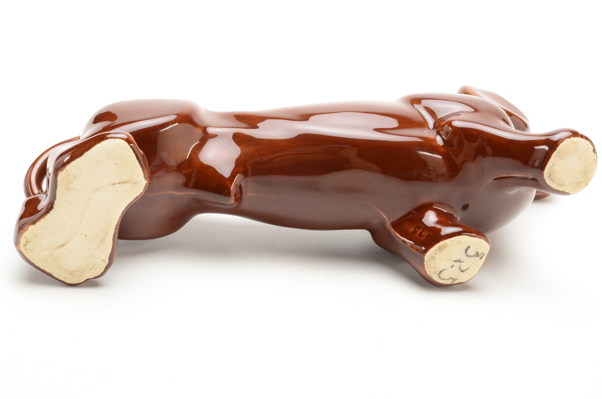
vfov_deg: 25.0
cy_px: 200
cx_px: 301
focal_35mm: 54
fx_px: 901
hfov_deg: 36.9
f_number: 18
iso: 100
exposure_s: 1/160
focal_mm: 36
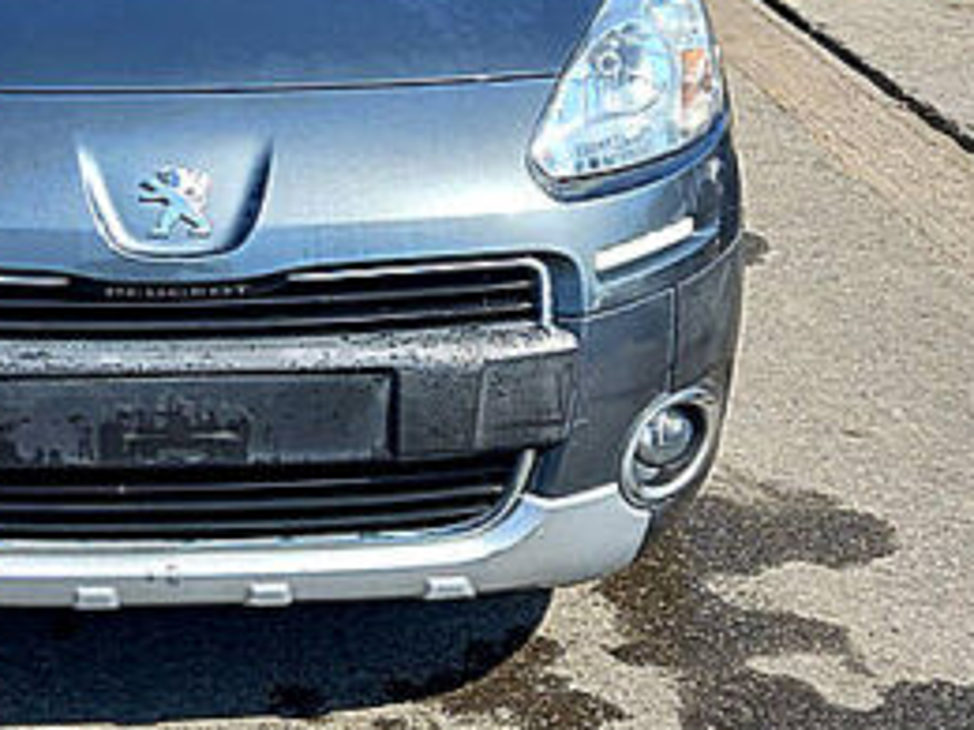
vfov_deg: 18.9
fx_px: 2167
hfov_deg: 24.8
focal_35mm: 77
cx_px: 154
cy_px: 109
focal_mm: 4.6
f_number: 2
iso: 25
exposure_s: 1/346
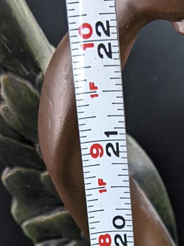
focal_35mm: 125
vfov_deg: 14.9
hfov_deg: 11.8
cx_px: 152
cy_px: 335
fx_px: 886
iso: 94
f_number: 1.8
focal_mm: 4.44
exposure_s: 1/120
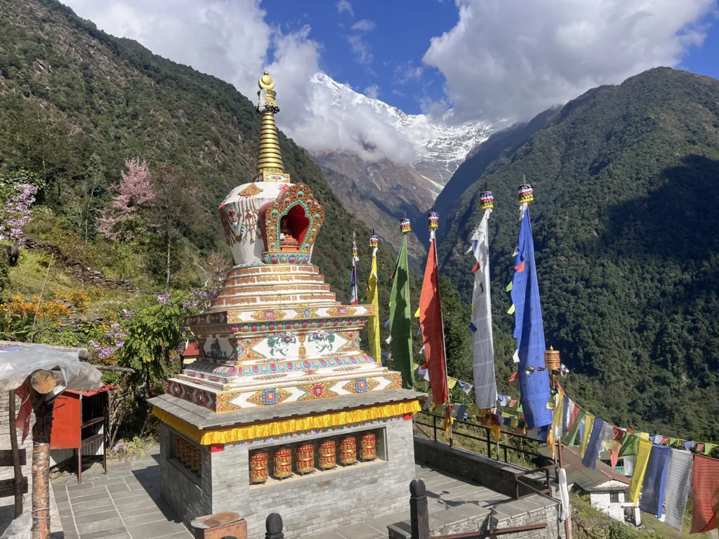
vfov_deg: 53.1
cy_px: 270
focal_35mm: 26
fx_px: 540
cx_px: 360
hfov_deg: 67.3
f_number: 1.6
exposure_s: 1/4016
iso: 50
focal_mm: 5.1
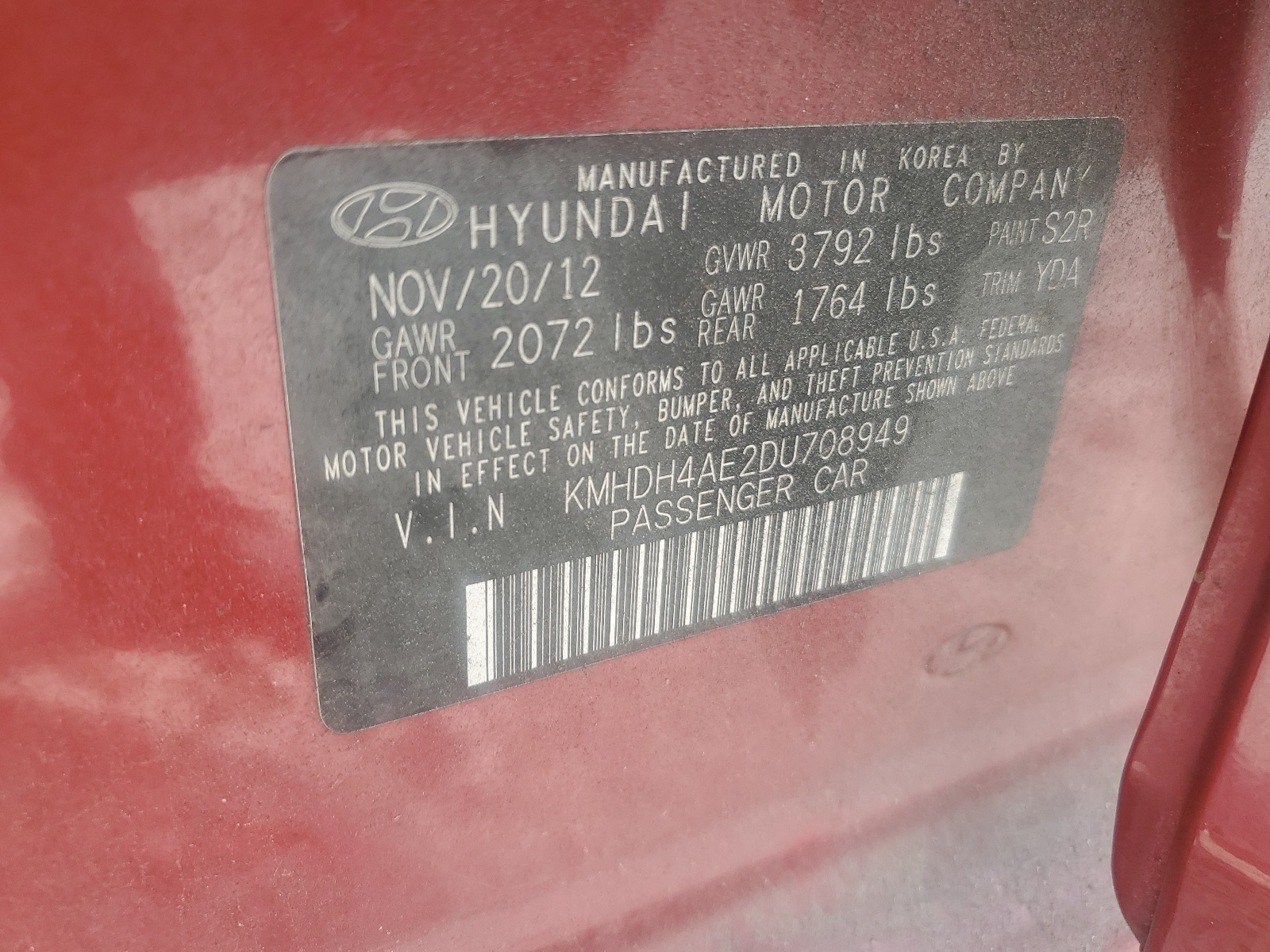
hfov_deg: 67.3
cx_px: 635
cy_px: 476
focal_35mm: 26
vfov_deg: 53.1
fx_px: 954
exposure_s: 1/250
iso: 50
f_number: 1.5
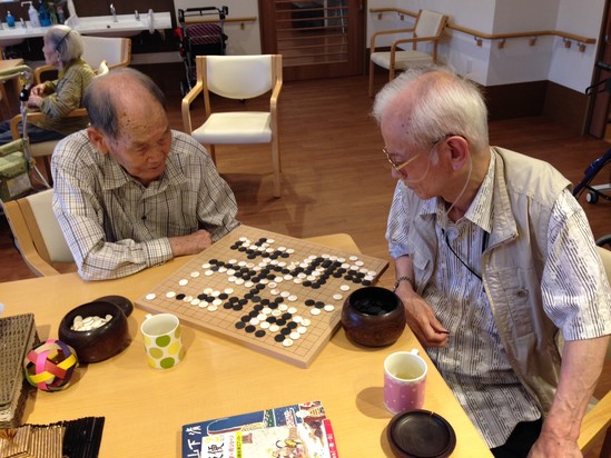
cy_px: 229
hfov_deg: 55.3
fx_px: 583
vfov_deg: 43.0
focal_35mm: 33
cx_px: 306
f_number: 2.4
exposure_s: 1/20
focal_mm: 4.12
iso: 100
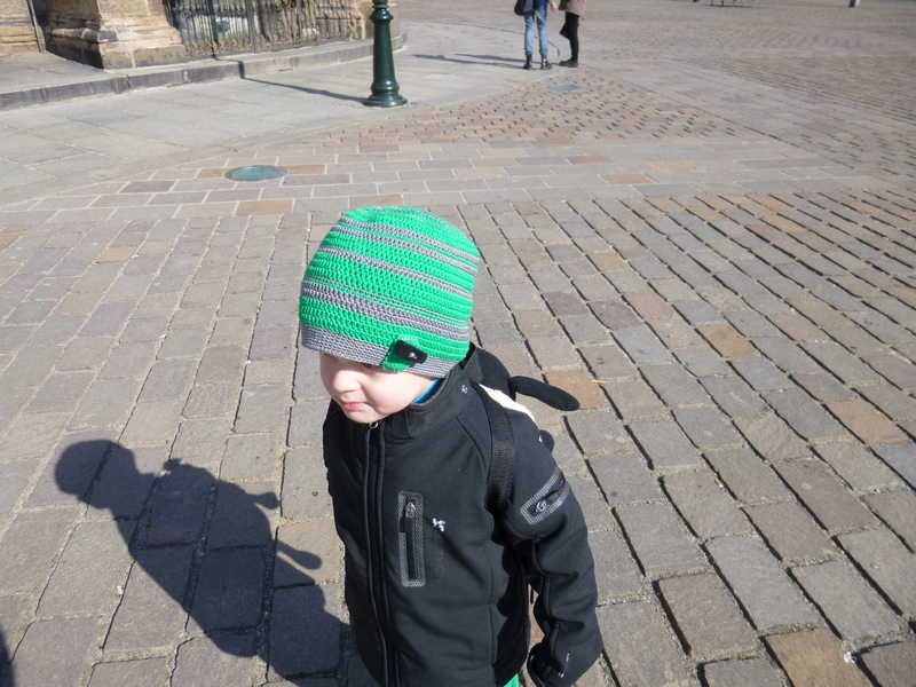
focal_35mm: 25
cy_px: 344
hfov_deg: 69.4
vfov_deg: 54.9
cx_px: 458
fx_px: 662
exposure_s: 1/800
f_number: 3.1
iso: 100
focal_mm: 4.5
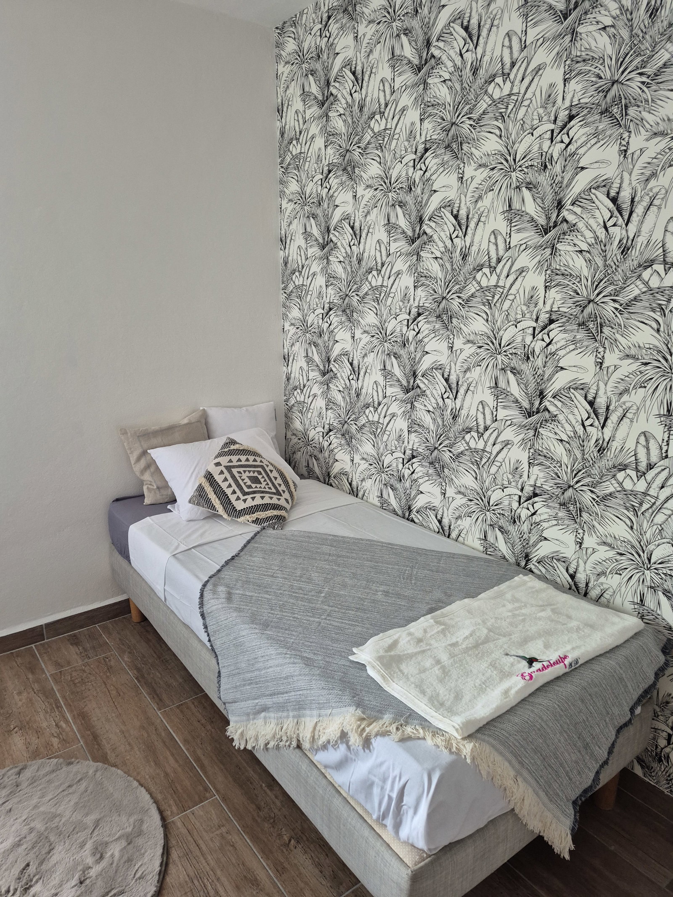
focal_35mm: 23
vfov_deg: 73.9
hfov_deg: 58.9
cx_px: 336
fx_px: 596
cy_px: 448
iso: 500
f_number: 1.8
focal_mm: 5.4
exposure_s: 1/100
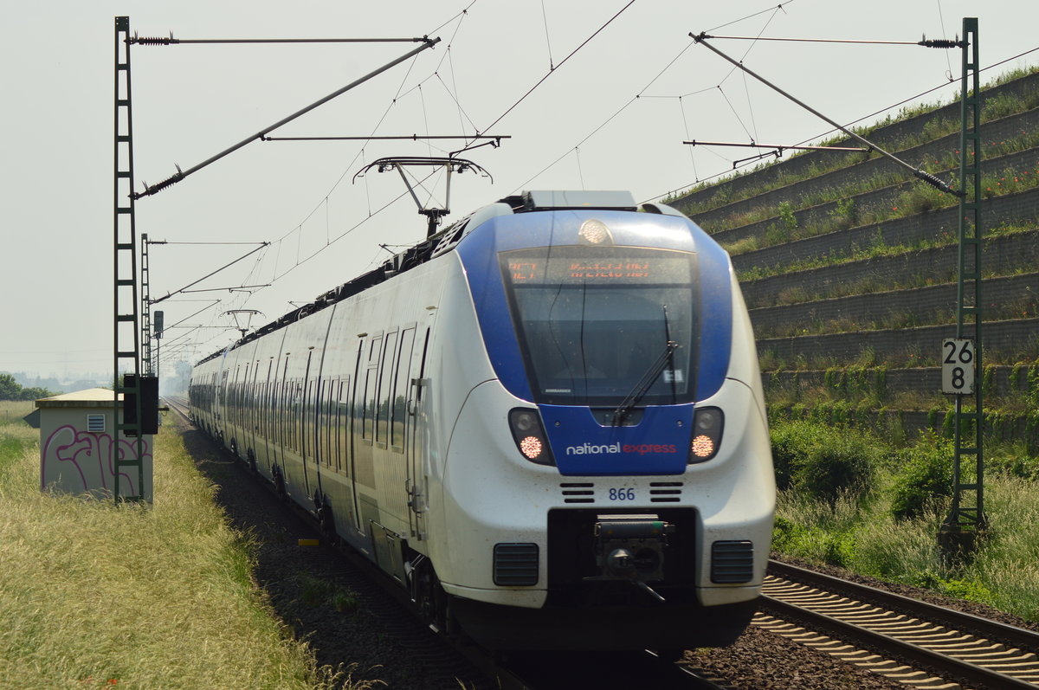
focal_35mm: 105
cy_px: 345
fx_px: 3027
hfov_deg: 19.5
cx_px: 520
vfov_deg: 13.0
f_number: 8
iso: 100
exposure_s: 1/400
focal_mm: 70
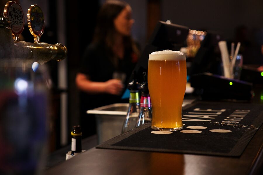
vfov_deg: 18.2
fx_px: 548
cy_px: 88
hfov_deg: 27.0
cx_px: 132
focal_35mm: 75
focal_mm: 50
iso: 1250
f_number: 3.2
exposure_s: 1/120
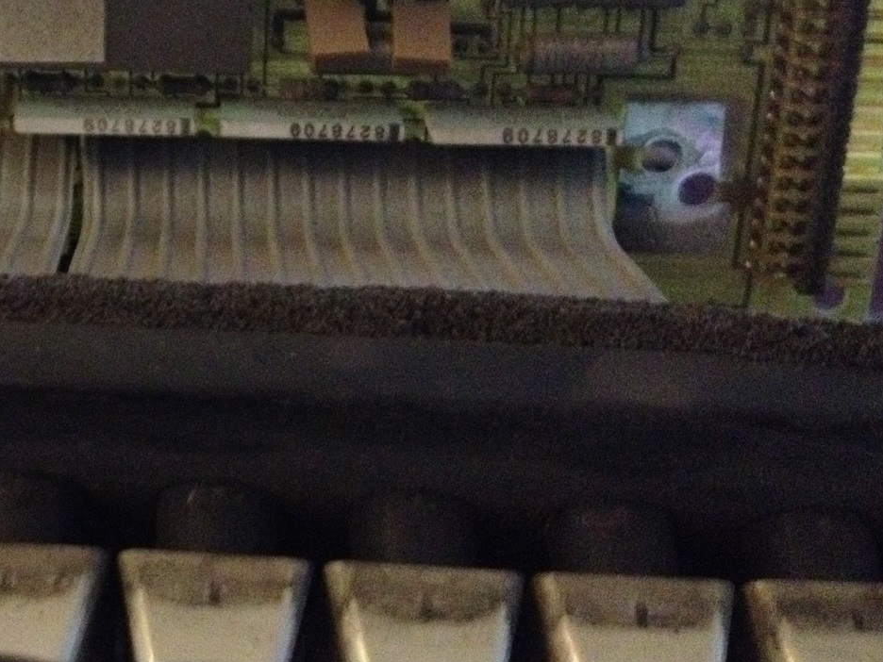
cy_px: 94
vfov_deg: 23.5
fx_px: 1556
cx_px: 119
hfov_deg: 30.5
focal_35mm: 61
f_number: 2.4
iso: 800
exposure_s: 1/15
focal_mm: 4.28
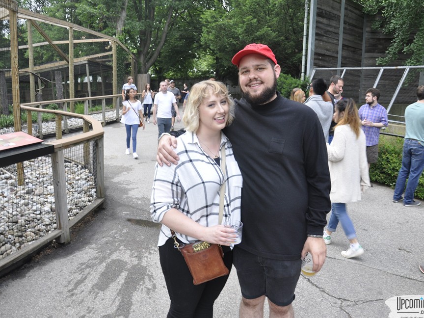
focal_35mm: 30
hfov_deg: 59.9
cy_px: 159
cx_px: 222
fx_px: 367
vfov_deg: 46.8
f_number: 5.6
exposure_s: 1/30
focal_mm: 18
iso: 400
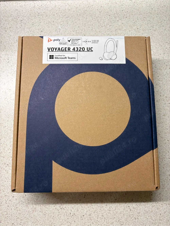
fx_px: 170
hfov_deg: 53.0
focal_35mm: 26
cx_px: 85
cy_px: 113
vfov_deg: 67.3
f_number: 1.6
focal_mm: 5.96
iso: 64
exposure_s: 1/50
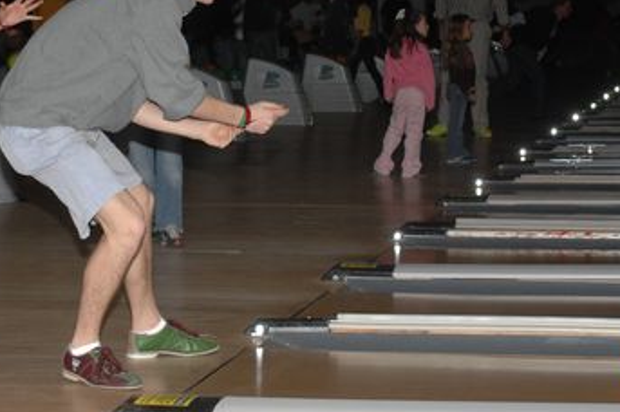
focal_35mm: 126
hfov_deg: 16.3
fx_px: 2167
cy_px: 135
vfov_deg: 10.9
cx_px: 260
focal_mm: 45
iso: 400
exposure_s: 1/125
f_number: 4
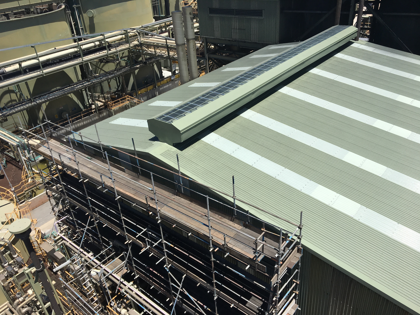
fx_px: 352
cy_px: 158
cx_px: 210
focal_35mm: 29
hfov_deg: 61.7
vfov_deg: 48.2
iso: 25
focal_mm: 4.15
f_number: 2.2
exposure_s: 1/2481
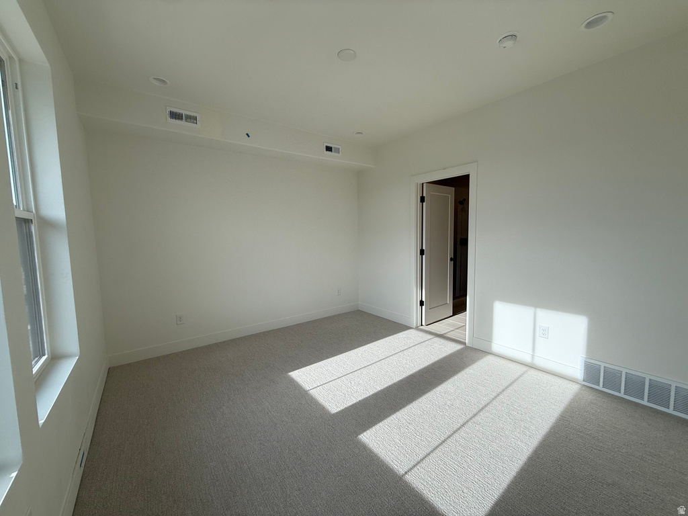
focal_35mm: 14
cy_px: 258
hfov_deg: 102.1
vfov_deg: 85.7
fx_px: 278
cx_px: 344
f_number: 2.2
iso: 64
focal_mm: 2.22
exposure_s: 1/479
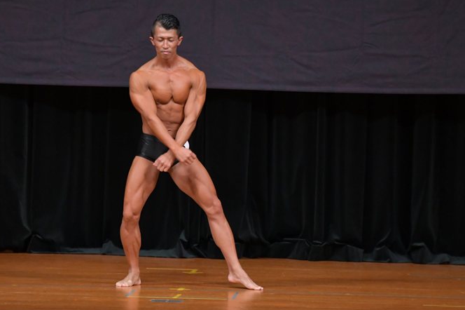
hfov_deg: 6.5
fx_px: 4067
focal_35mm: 315
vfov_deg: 4.4
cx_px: 210
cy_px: 145
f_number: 5.6
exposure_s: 1/400
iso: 4000
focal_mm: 180
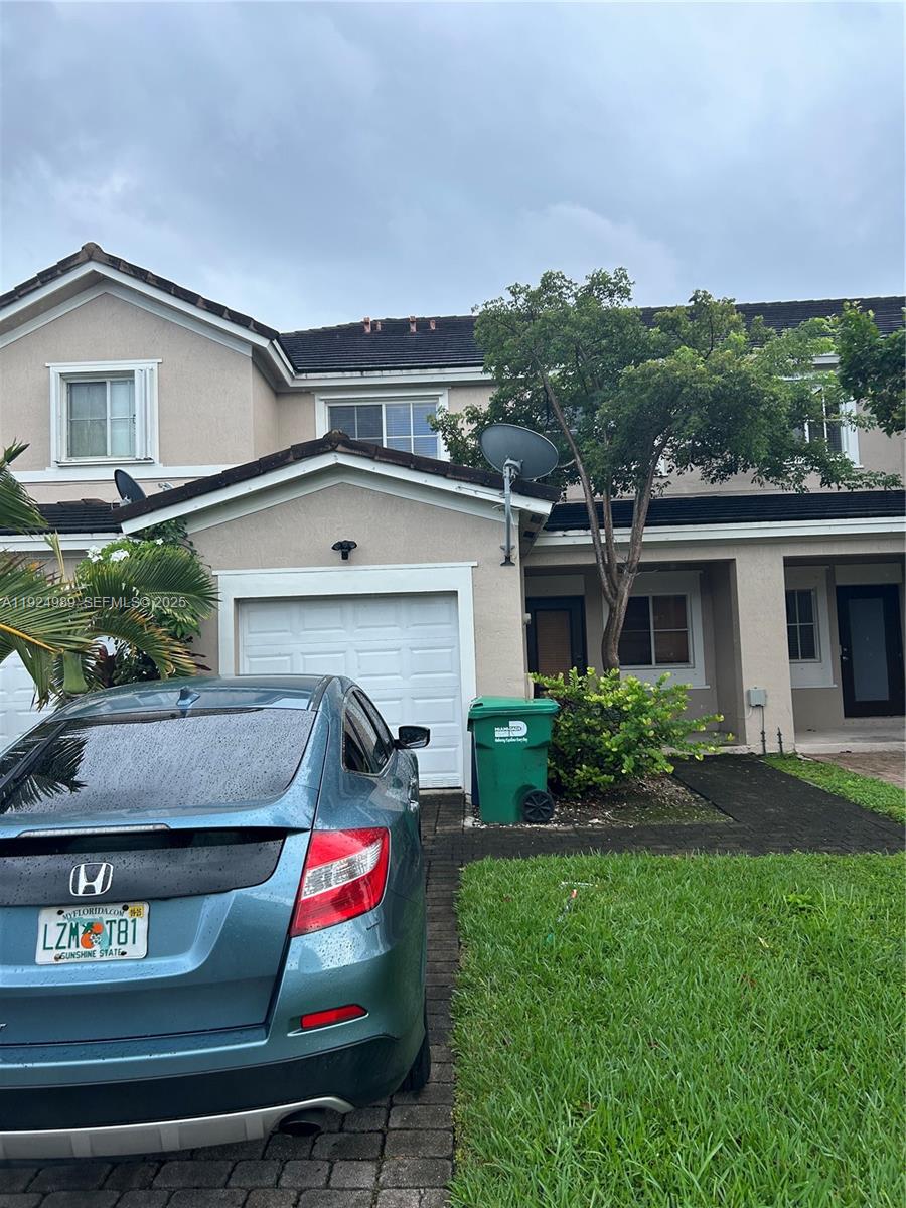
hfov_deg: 53.1
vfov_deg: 67.3
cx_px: 453
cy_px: 604
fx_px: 907
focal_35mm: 26
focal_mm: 5.7
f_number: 1.5
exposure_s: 1/982
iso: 50
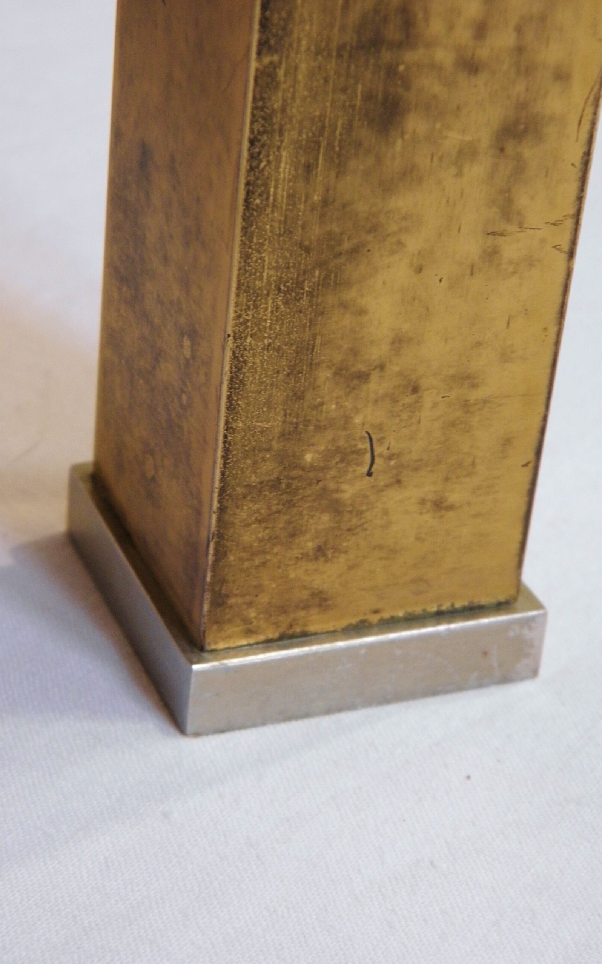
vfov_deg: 24.4
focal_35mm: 85
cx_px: 304
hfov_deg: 15.4
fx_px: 2232
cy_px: 482
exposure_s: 1/15
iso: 200
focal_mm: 14.3
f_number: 4.4
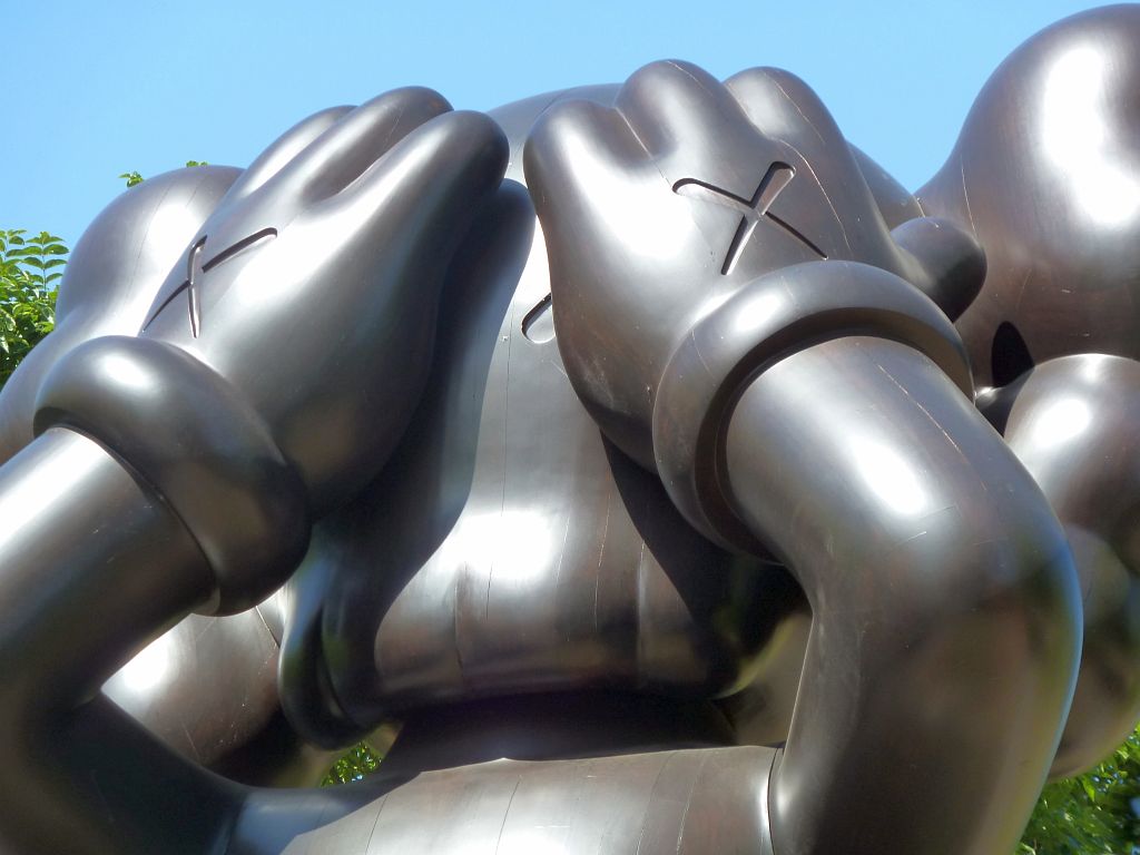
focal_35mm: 196
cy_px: 428
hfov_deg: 10.1
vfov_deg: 7.6
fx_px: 6455
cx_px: 570
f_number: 4.5
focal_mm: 32.1
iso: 125
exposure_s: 1/160
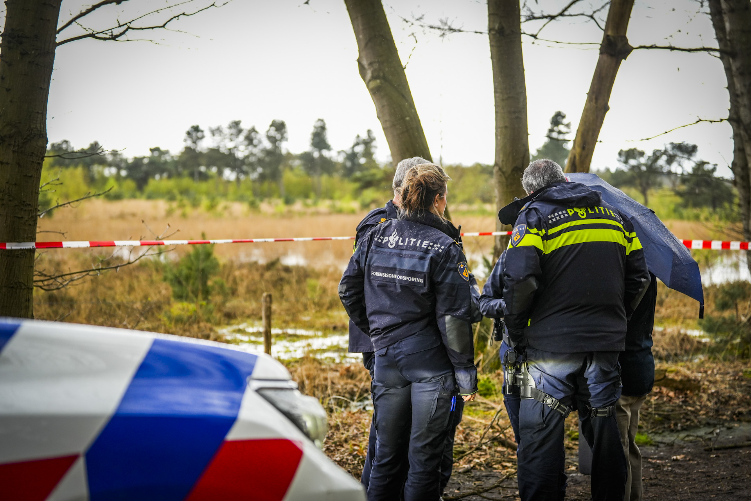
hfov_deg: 28.8
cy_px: 250
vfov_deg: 19.5
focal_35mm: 70
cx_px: 376
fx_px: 1460
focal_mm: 70
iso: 800
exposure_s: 1/400
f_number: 2.8
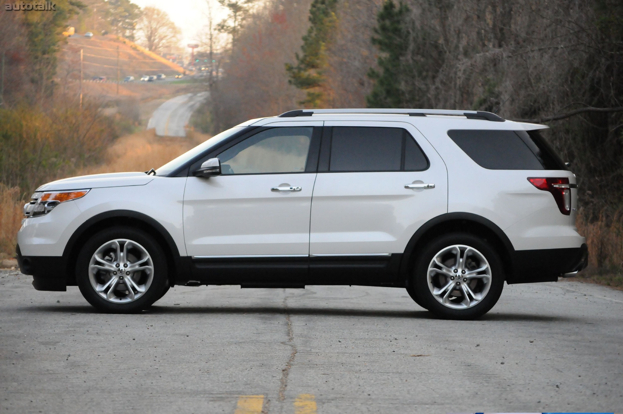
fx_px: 2334
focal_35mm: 135
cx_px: 312
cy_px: 207
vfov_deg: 10.1
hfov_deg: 15.2
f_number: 5
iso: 2500
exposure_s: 1/1250
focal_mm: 90
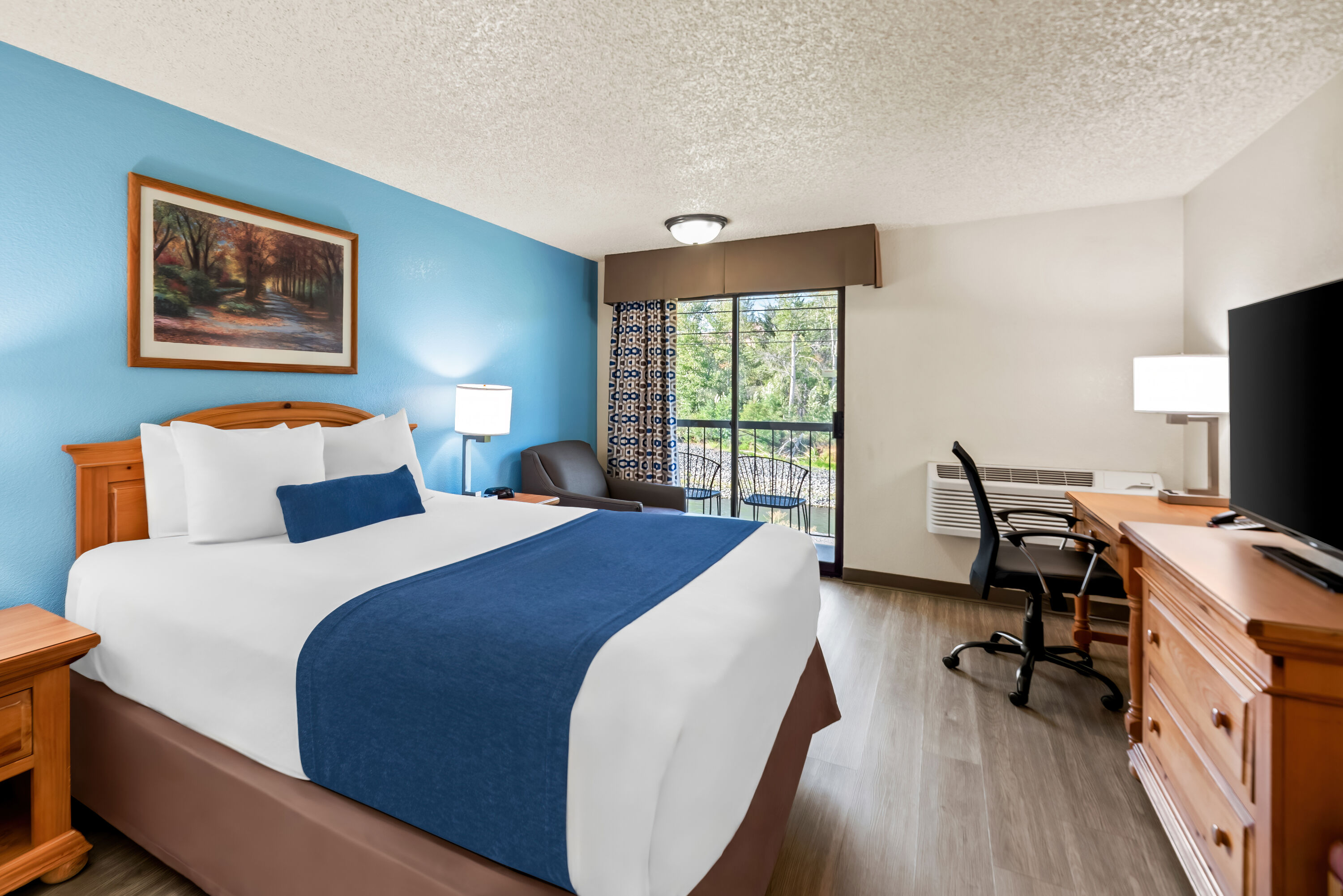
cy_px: 448
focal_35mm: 14
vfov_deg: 81.3
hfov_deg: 104.2
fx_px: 522
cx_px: 672
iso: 200
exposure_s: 1/3
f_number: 7.1
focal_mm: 14
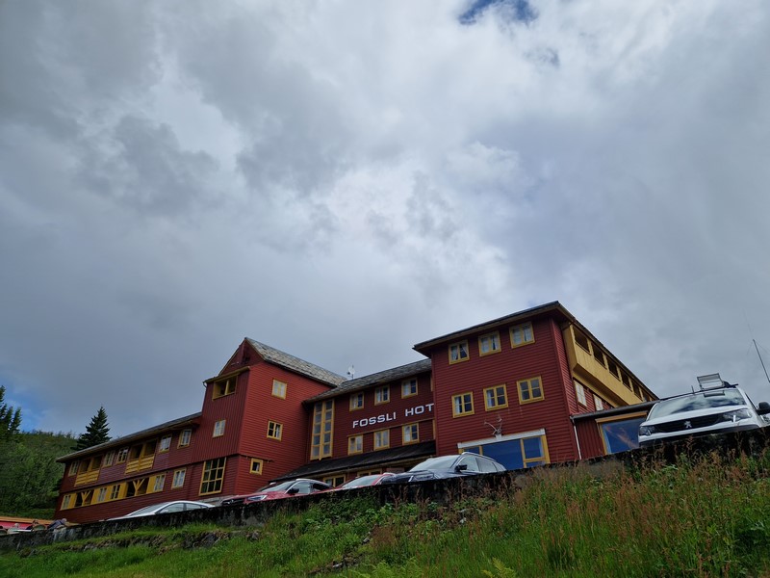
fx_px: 512
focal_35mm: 23
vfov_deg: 58.9
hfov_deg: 73.9
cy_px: 289
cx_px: 385
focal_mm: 5.4
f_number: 1.8
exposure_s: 1/4752
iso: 50
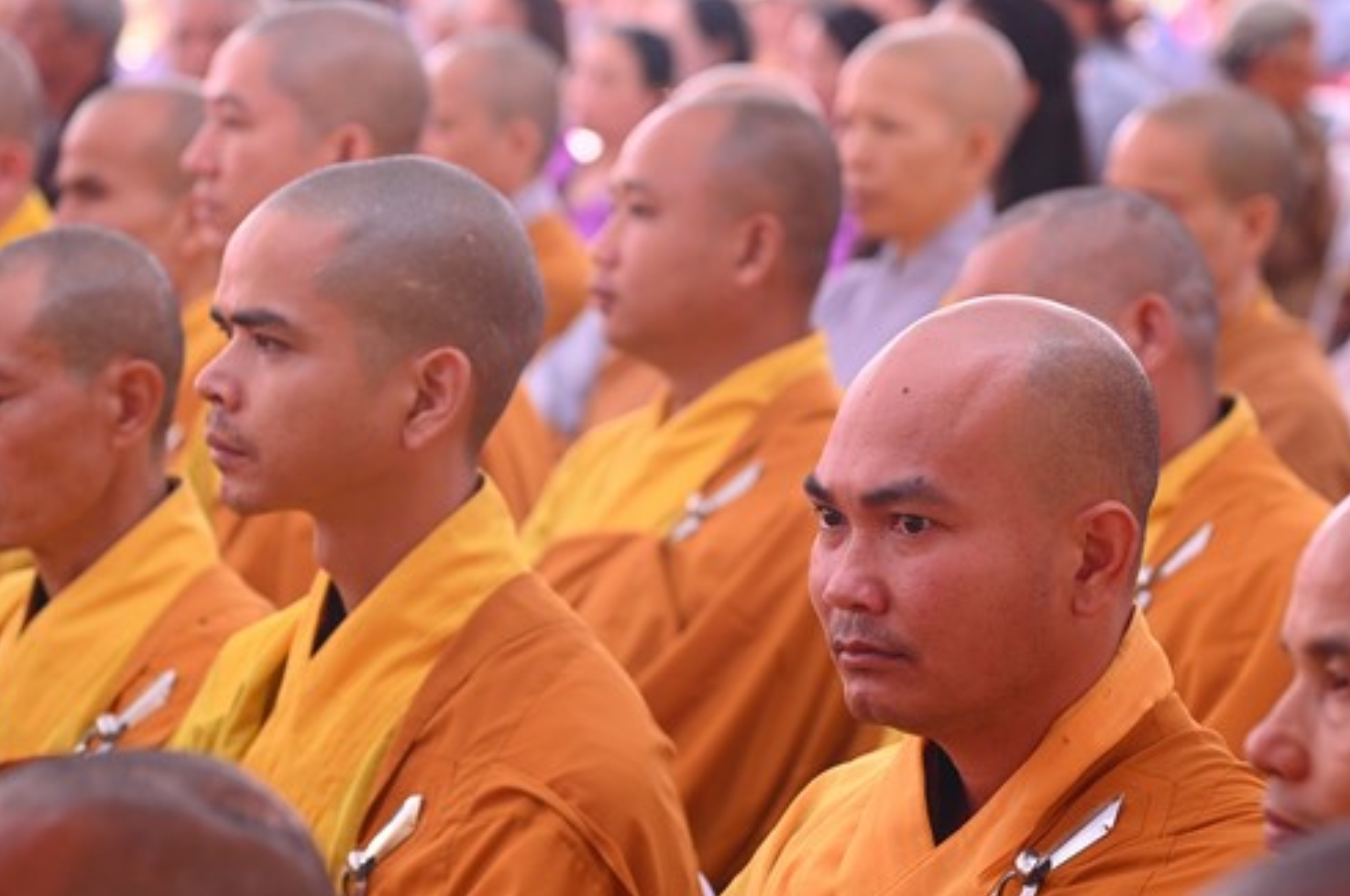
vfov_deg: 8.6
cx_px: 734
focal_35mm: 159
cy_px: 585
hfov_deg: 12.9
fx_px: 5955
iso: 1250
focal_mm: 120
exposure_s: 1/250
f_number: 4.5
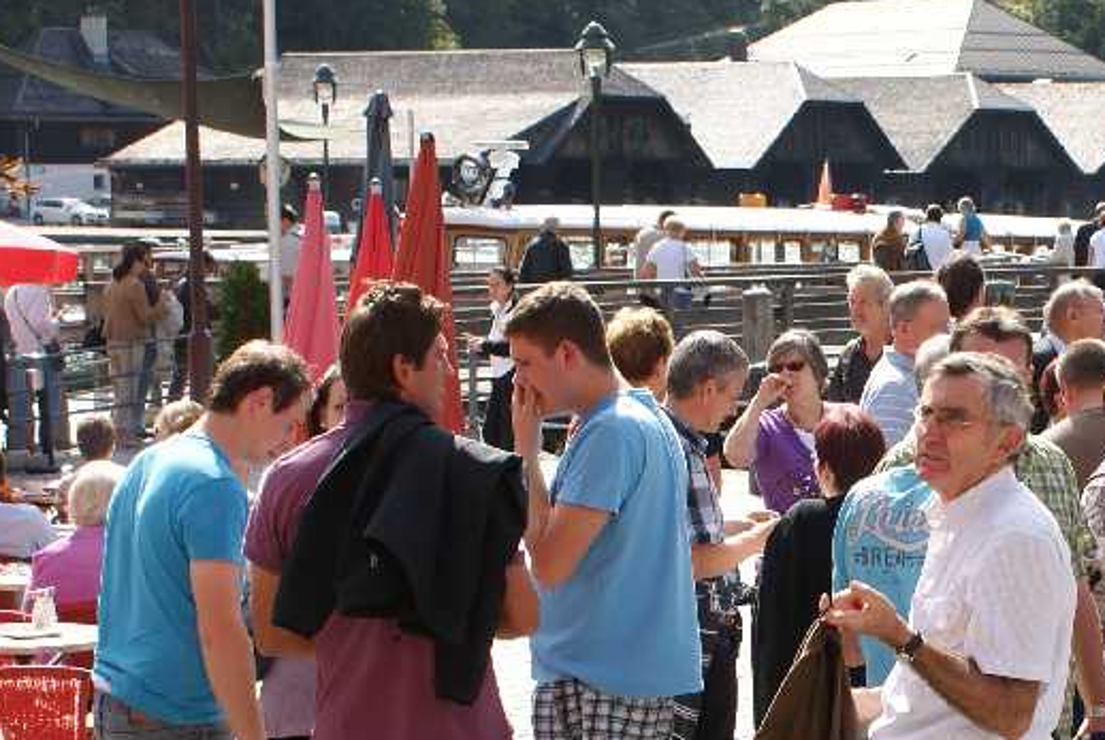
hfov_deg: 19.7
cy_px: 604
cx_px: 1043
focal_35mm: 101
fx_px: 3105
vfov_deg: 13.5
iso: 100
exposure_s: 1/100
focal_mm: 30
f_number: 8
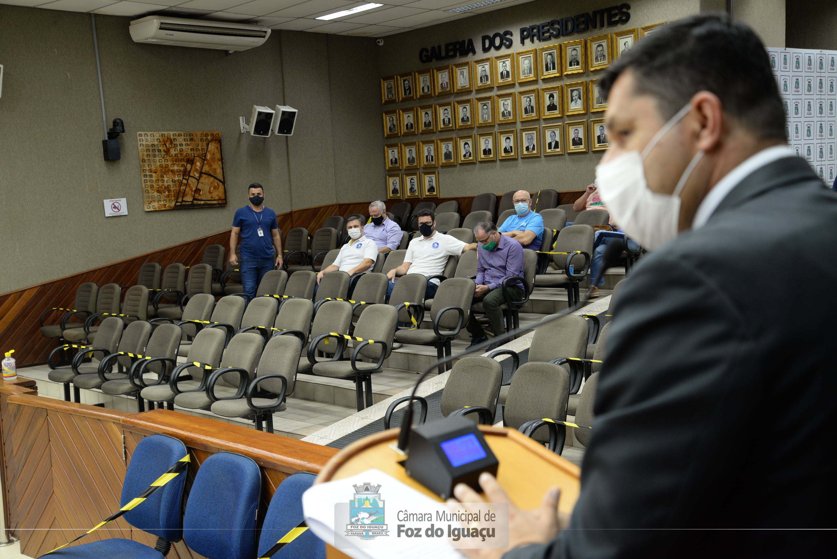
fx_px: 1047
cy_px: 280
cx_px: 418
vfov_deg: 29.9
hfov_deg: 43.6
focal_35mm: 45
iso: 800
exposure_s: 1/50
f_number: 4.5
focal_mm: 45
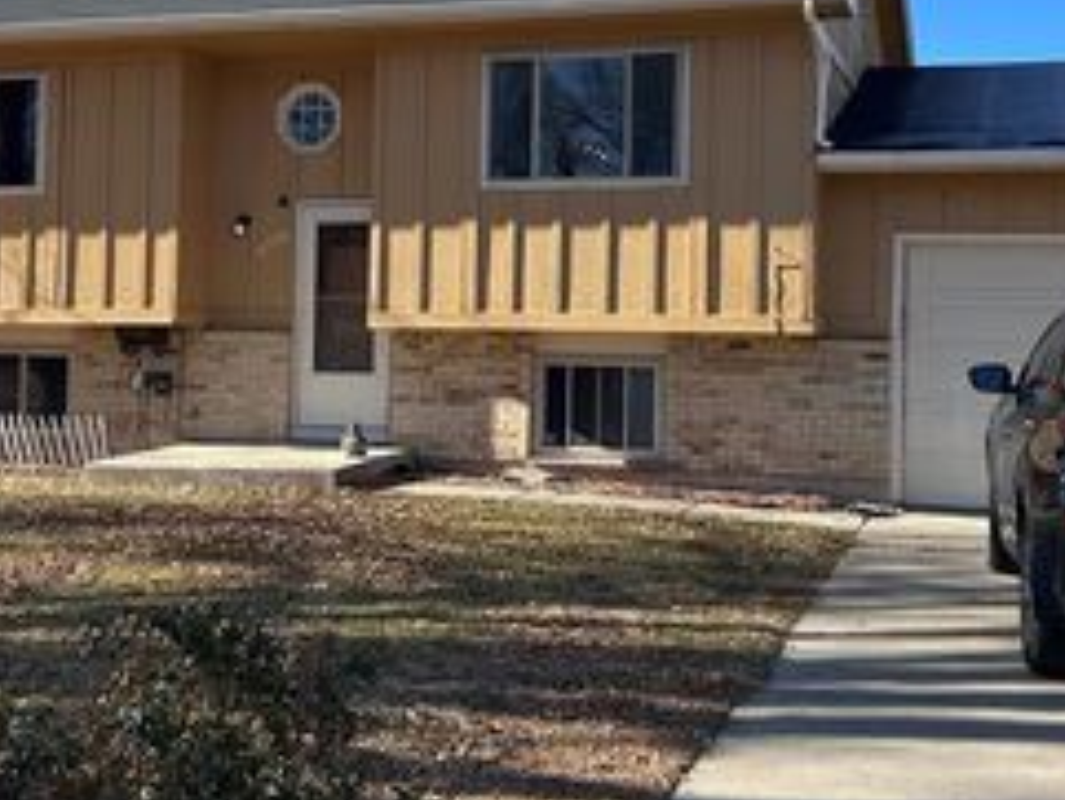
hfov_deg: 35.5
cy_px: 263
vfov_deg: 26.9
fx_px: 1662
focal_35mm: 54
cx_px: 455
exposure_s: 1/1779
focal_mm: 5.7
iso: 50
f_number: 1.5
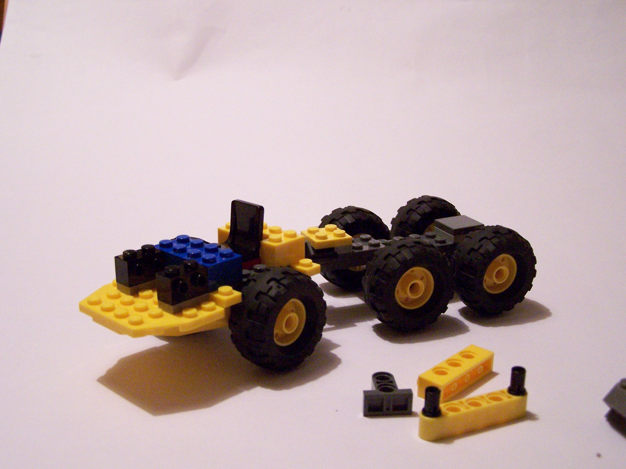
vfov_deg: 30.3
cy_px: 234
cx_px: 313
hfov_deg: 39.7
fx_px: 868
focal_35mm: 48
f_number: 3
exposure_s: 1/20
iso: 400
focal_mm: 8
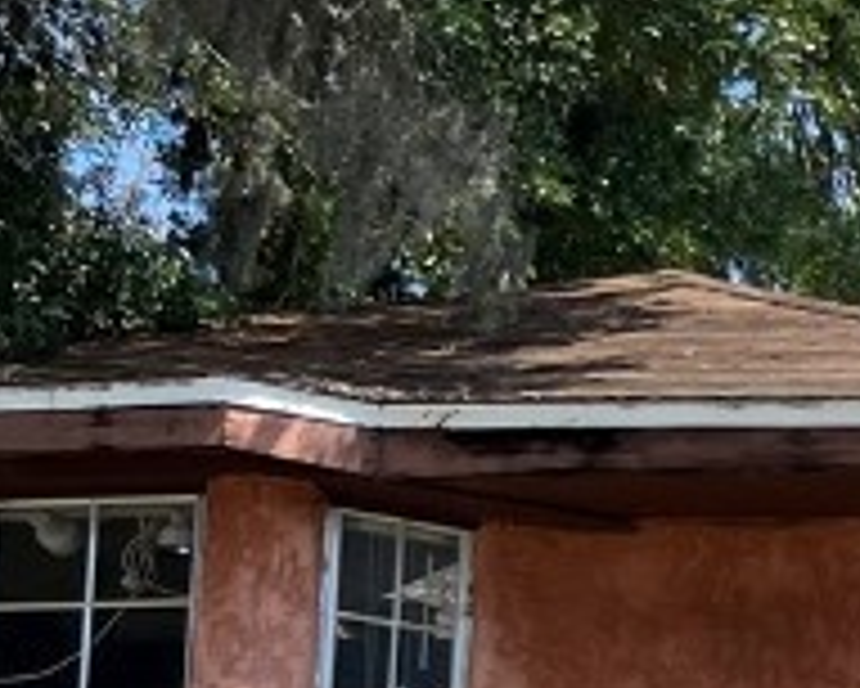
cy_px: 1358
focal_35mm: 136
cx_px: 2143
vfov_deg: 10.5
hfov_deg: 11.4
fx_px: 3463
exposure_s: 1/2179
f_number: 1.6
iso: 50
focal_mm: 5.1
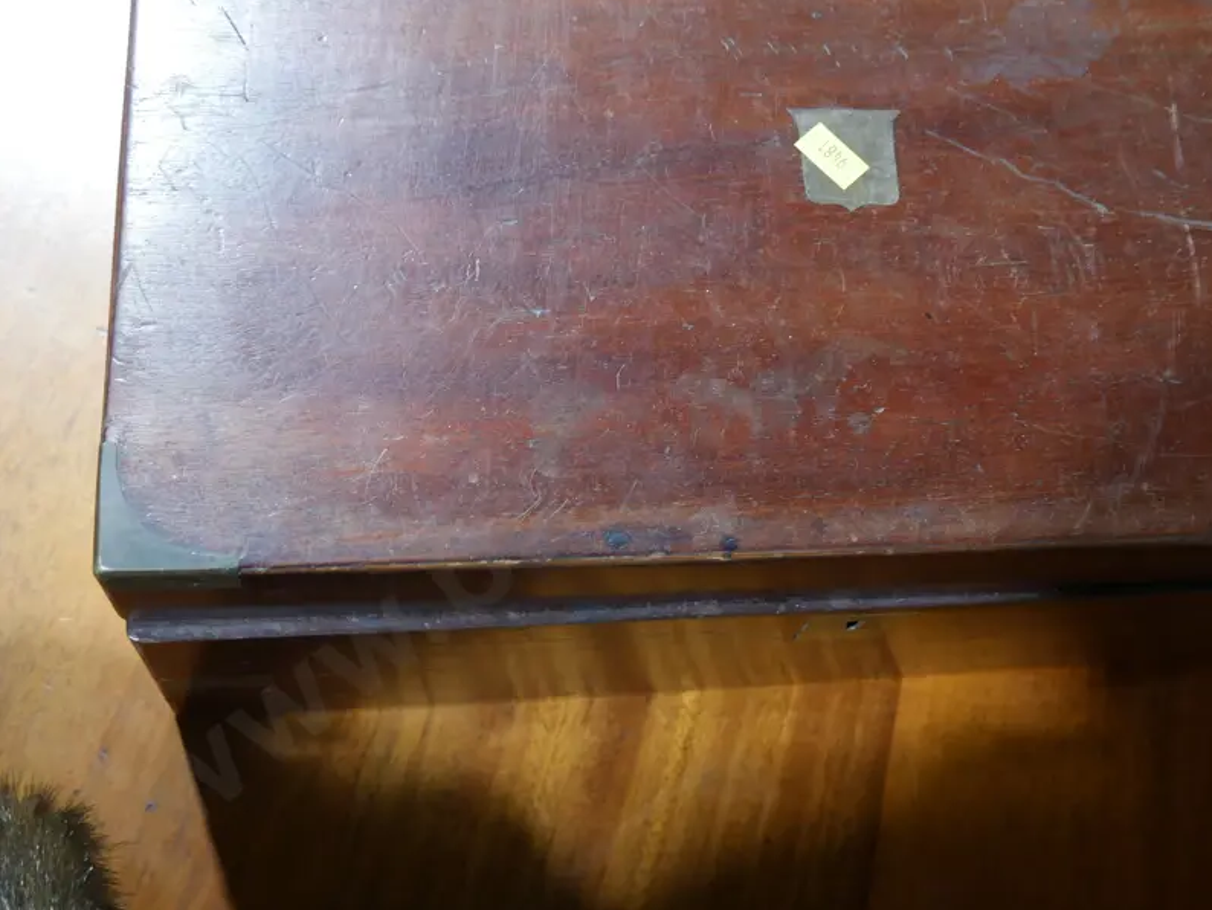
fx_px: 1716
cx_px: 780
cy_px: 343
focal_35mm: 49
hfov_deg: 38.6
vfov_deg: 29.6
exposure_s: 1/60
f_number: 4.1
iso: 800
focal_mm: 19
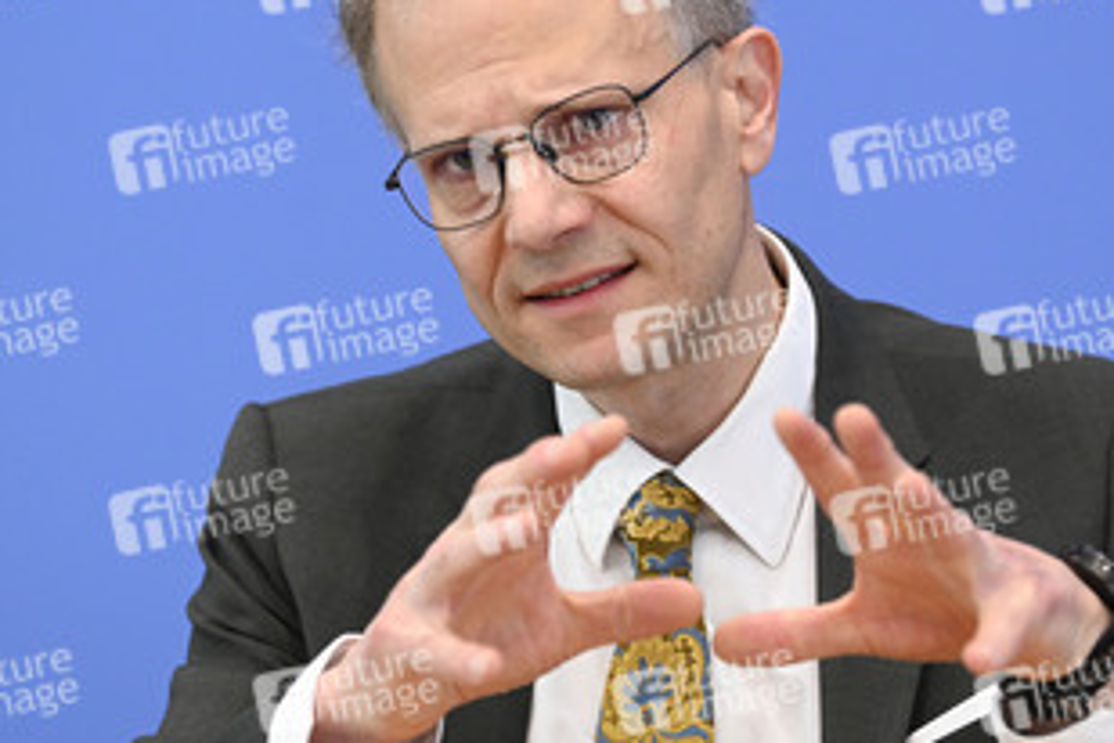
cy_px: 242
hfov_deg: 10.4
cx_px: 611
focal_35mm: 197
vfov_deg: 7.0
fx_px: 6096
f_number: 4
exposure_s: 1/1250
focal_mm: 135
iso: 4000
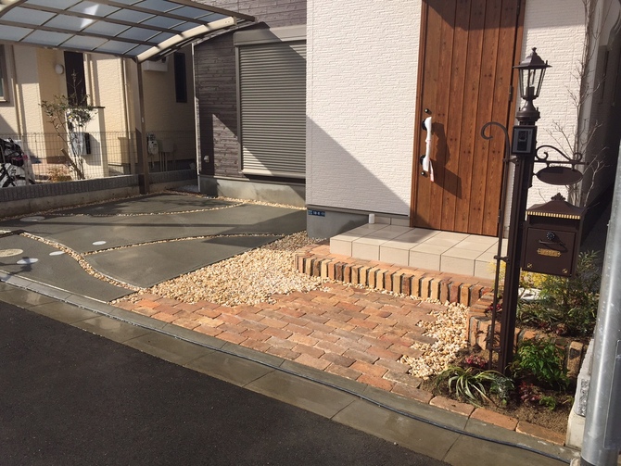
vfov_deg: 48.3
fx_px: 520
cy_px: 233
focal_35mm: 29
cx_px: 310
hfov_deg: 61.6
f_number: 2.2
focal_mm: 4.15
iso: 32
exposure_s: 1/3049
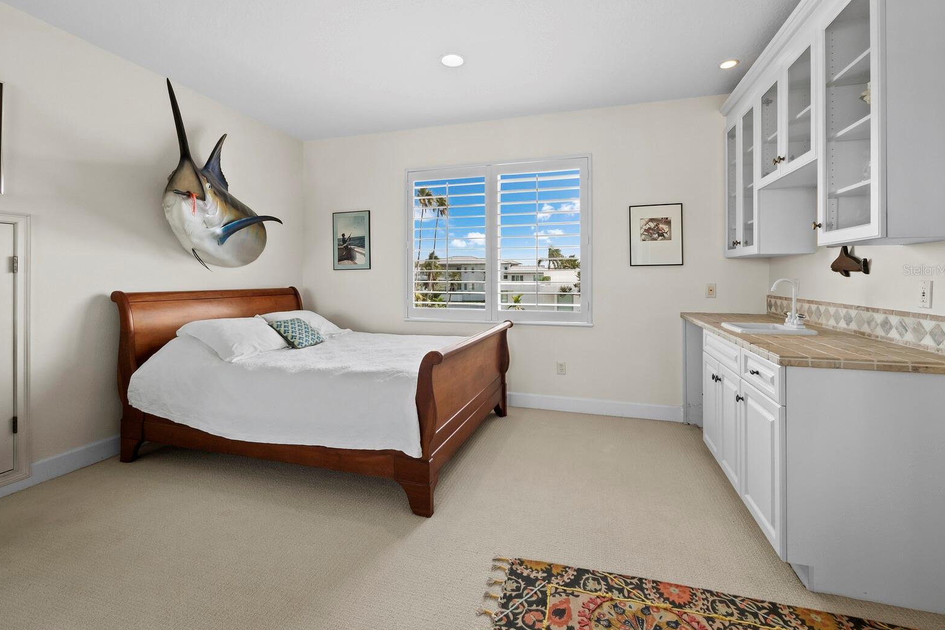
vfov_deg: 76.9
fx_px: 394
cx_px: 474
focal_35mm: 15
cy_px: 270
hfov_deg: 100.4
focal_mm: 7
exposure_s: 1/6
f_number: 11
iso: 200
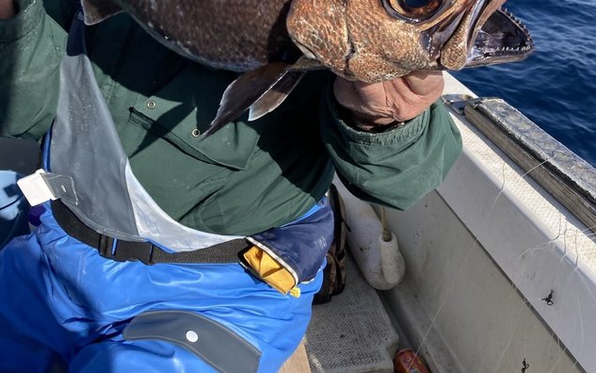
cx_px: 300
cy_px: 56
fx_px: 650
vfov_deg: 30.9
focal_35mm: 40
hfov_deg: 49.3
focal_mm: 3.99
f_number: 1.8
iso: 20
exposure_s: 1/1919
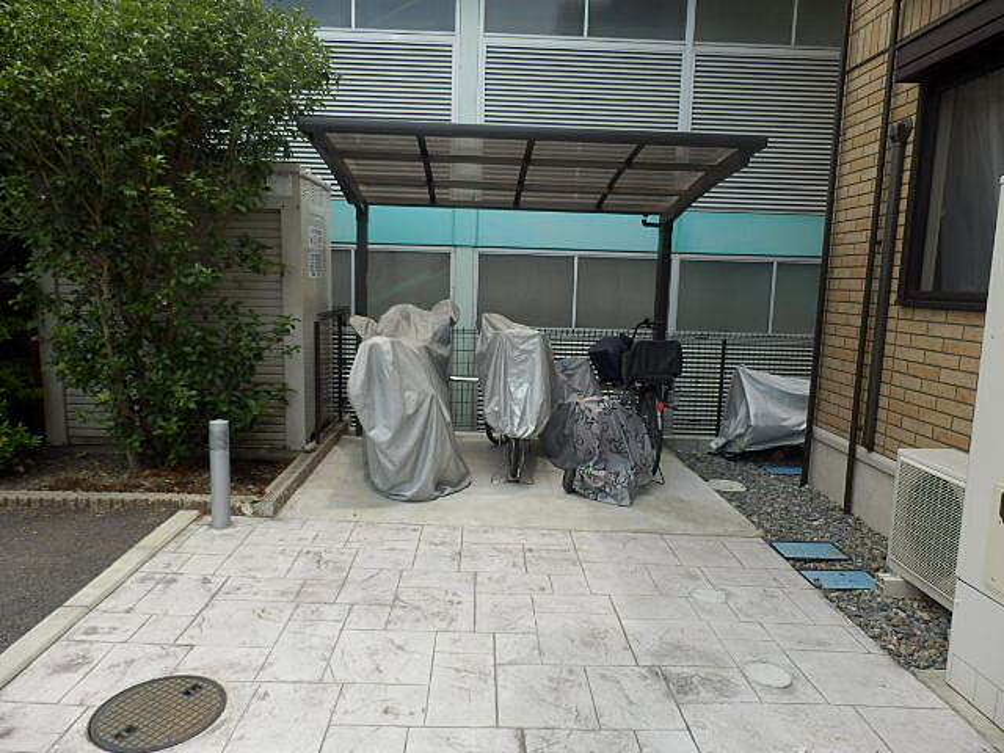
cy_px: 376
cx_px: 502
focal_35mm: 24
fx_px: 696
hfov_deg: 71.6
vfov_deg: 56.8
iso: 80
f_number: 3
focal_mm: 4.2
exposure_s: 1/500
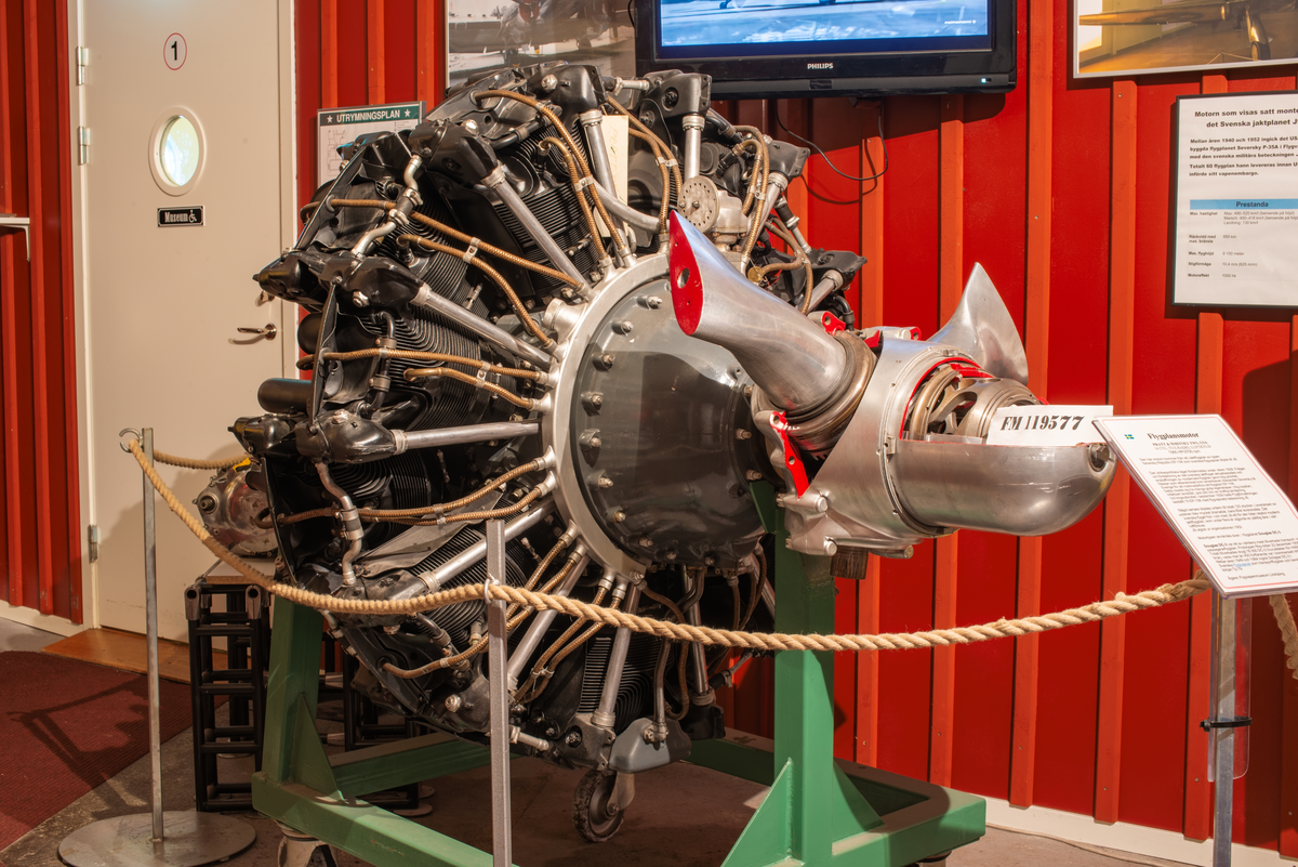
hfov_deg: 39.6
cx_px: 649
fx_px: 1803
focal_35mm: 50
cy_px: 434
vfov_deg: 27.0
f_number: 16
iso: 100
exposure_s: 1.6
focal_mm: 50
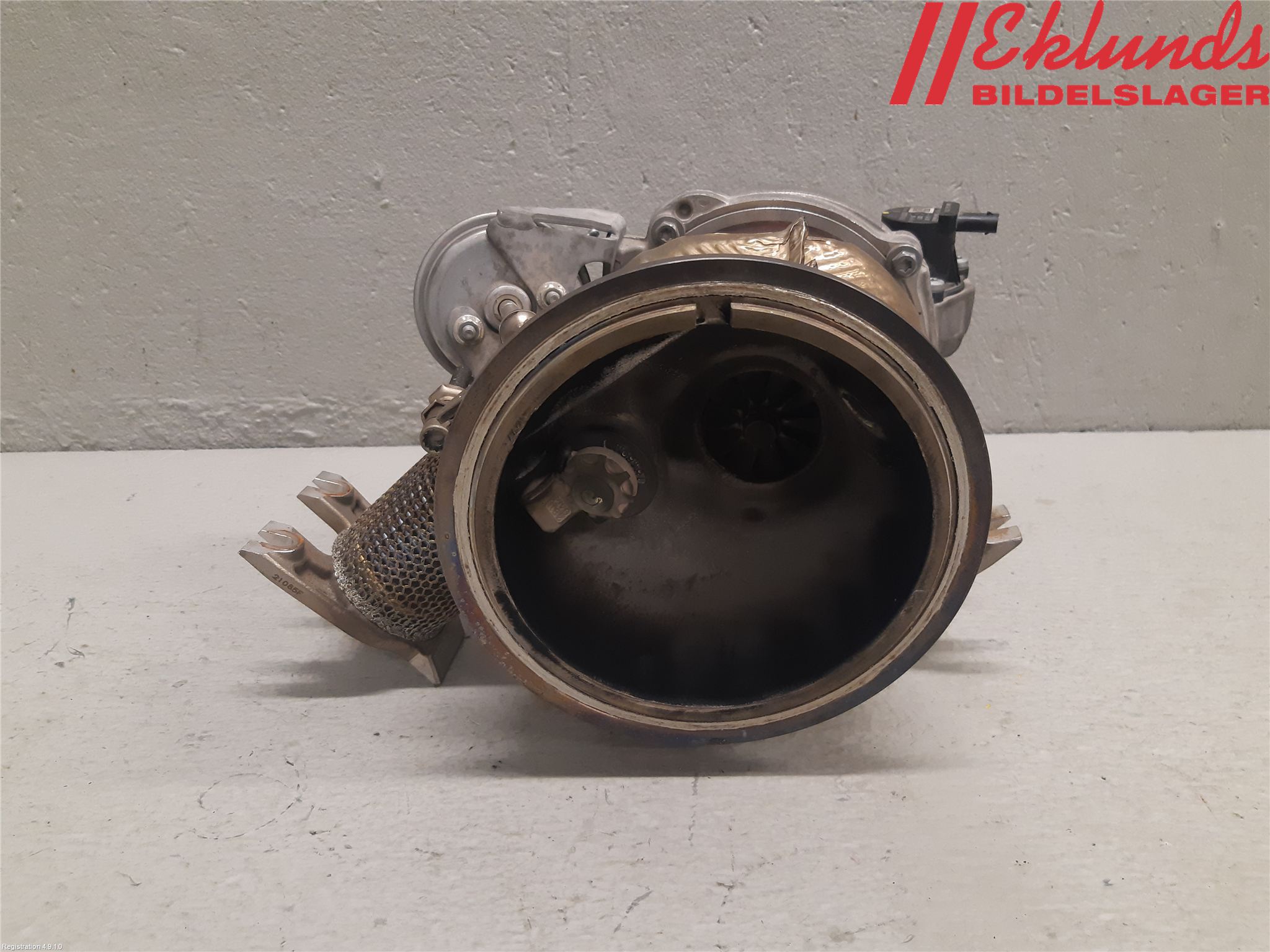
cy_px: 476
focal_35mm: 26
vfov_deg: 53.1
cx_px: 635
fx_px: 954
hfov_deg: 67.3
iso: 200
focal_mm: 3.93
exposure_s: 1/50
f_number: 1.7
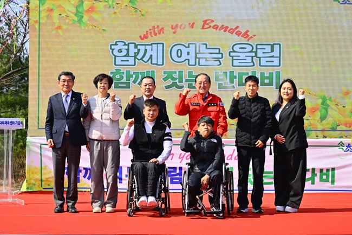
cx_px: 176
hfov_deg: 28.9
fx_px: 684
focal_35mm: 70
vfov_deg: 19.4
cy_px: 118
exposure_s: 1/1000
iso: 100
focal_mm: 70
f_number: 5
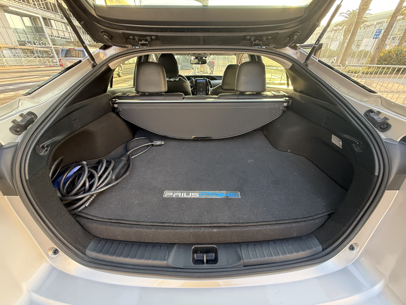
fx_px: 164
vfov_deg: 85.7
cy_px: 152
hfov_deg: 102.1
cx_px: 203
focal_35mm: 14
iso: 200
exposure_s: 1/99
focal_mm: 2.22
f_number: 2.2
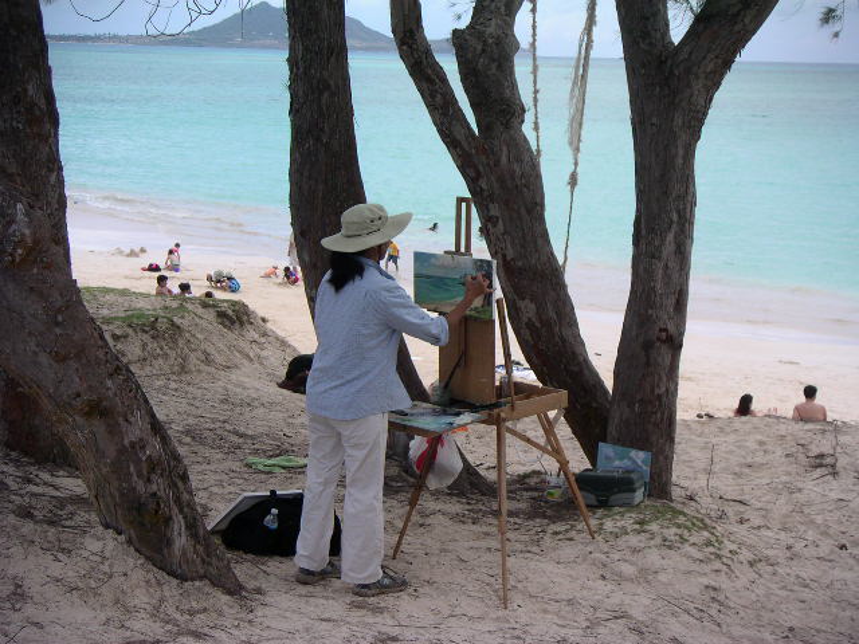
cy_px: 322
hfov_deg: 36.8
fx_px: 1290
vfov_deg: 28.0
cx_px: 430
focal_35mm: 52
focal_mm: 8.1
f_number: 3
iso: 50
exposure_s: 1/750
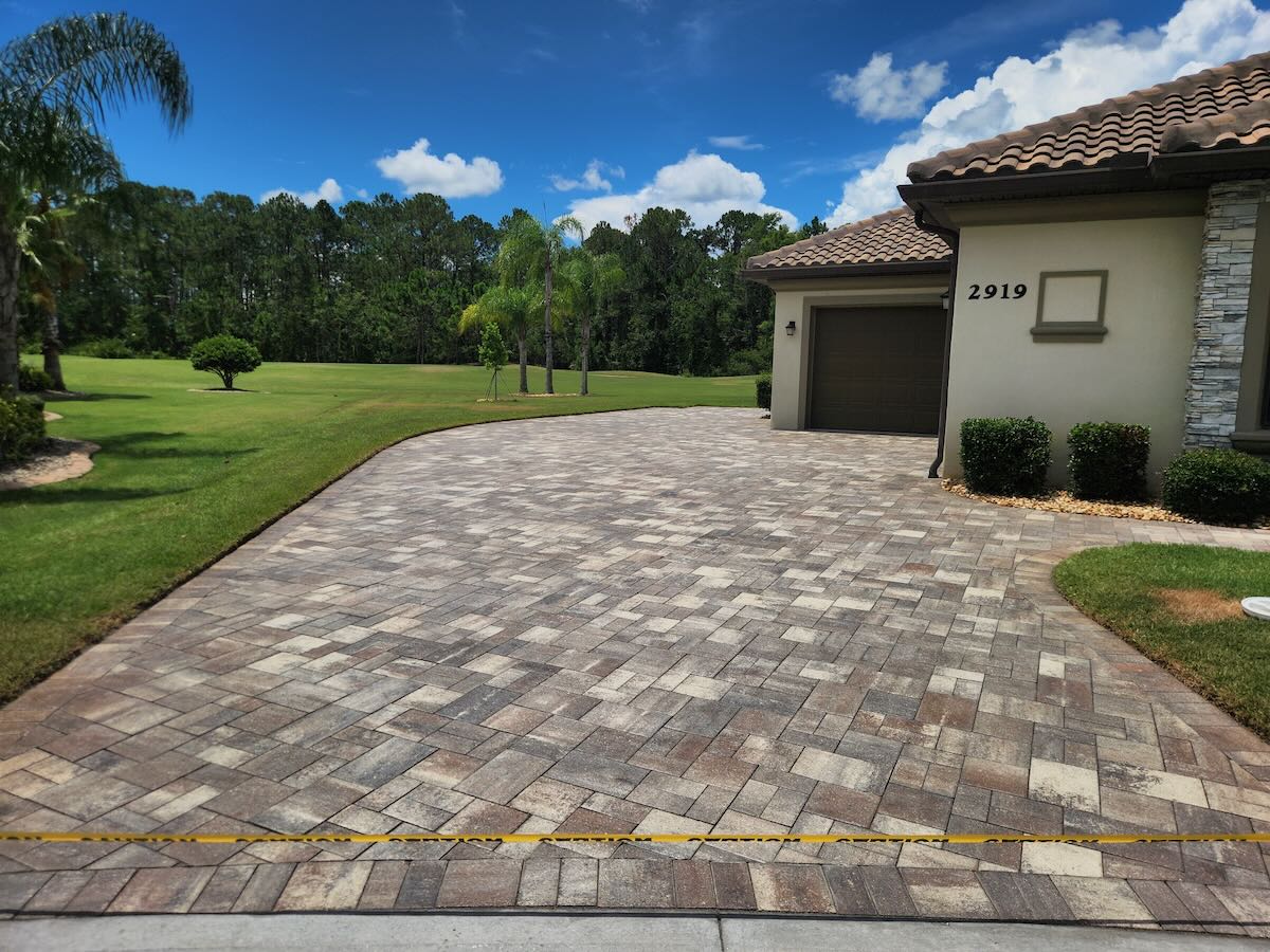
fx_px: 844
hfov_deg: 73.9
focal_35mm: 23
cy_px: 476
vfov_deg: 58.9
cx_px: 635
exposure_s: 1/10636
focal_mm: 5.4
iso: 20
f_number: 1.8
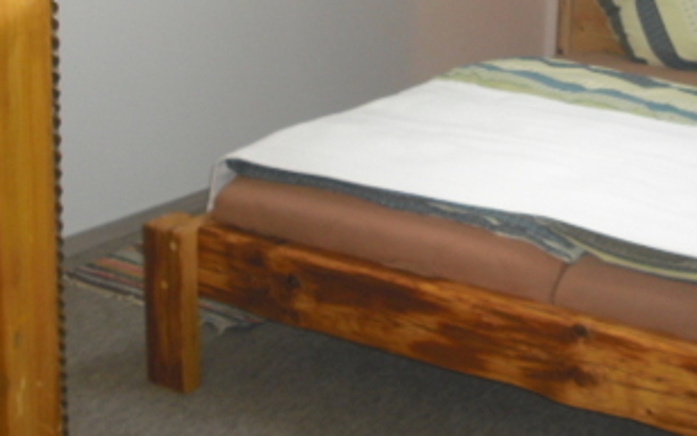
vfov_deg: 16.6
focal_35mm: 77
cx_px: 469
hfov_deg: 26.6
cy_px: -5
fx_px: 1463
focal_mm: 6.2
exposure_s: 1/60
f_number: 2.8
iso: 200
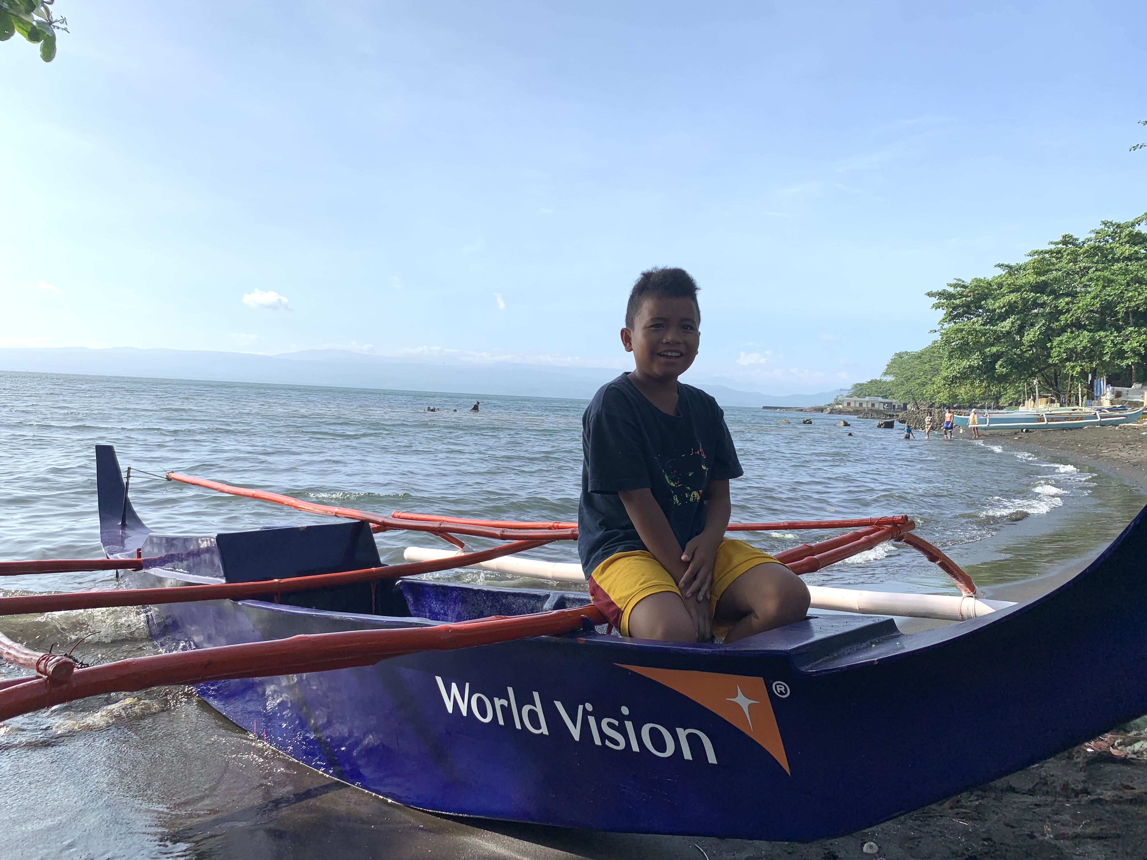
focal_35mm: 26
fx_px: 862
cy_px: 430
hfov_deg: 67.3
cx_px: 574
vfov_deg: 53.1
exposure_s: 1/2075
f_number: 1.8
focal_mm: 4.25
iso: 25
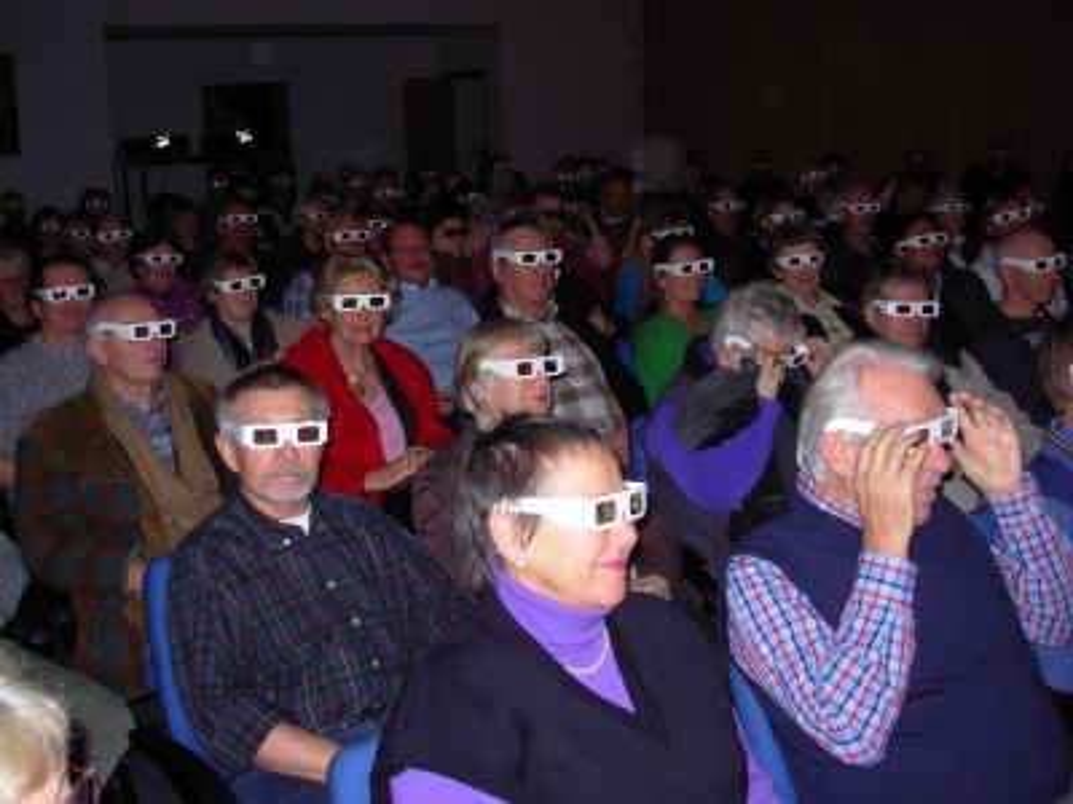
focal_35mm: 38
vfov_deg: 37.7
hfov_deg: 49.0
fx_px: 1178
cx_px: 536
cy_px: 402
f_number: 2.9
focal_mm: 6.3
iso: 71
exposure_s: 1/45.3
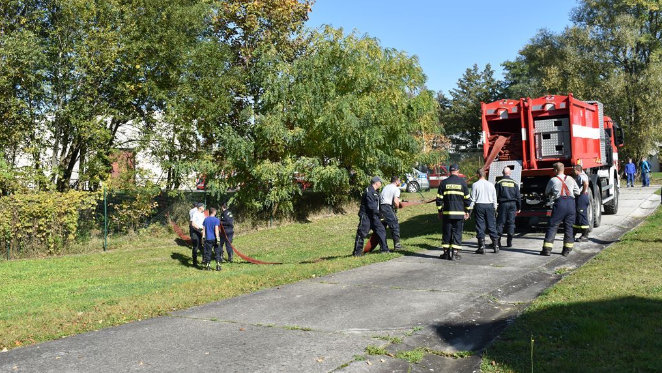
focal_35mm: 38
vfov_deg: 31.2
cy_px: 186
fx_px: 667
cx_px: 331
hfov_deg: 52.8
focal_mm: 24
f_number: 7.1
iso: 100
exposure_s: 1/200
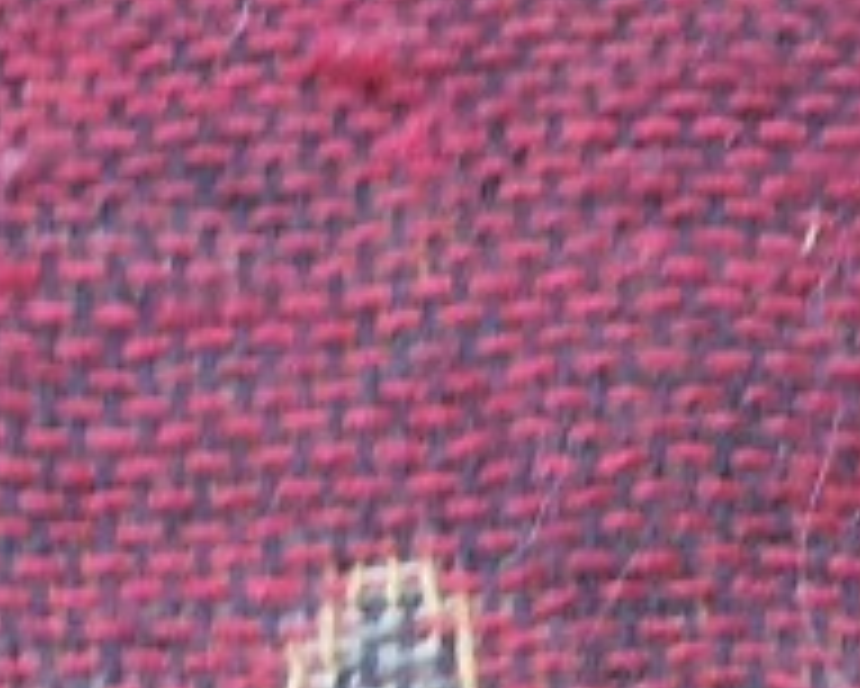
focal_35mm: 243
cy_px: 1389
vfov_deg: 6.2
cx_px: 1400
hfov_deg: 7.8
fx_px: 6188
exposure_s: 1/25
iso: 125
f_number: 3.6
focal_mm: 5.93
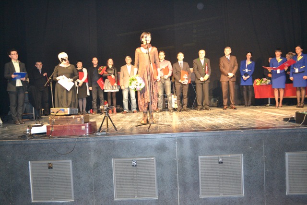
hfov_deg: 67.4
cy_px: 102
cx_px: 154
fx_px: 230
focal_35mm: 27
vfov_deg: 48.0
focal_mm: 18
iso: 3200
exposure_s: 1/60
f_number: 3.5
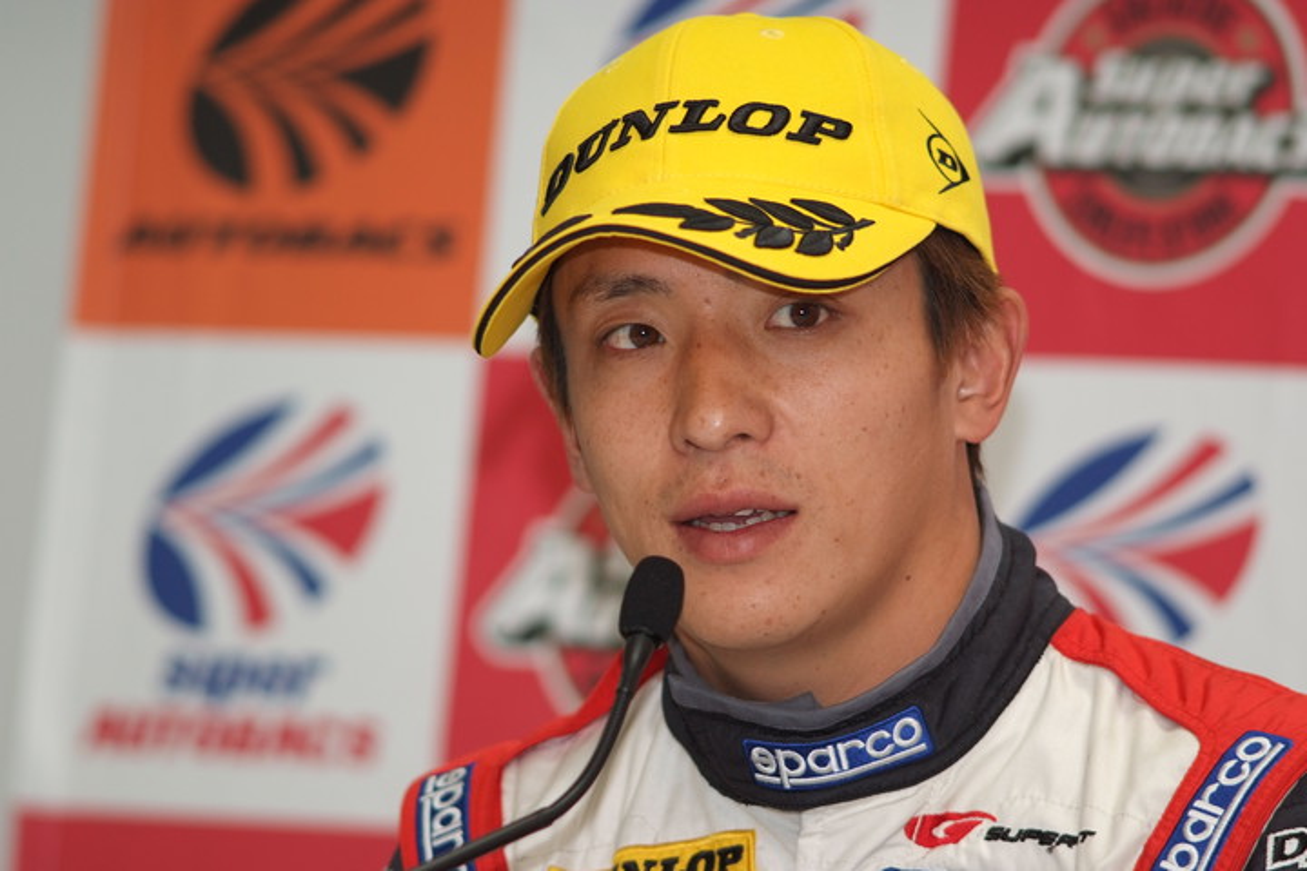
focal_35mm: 270
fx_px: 9802
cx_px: 654
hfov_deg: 7.6
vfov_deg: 5.1
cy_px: 436
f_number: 2.8
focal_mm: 180
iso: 400
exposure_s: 1/250
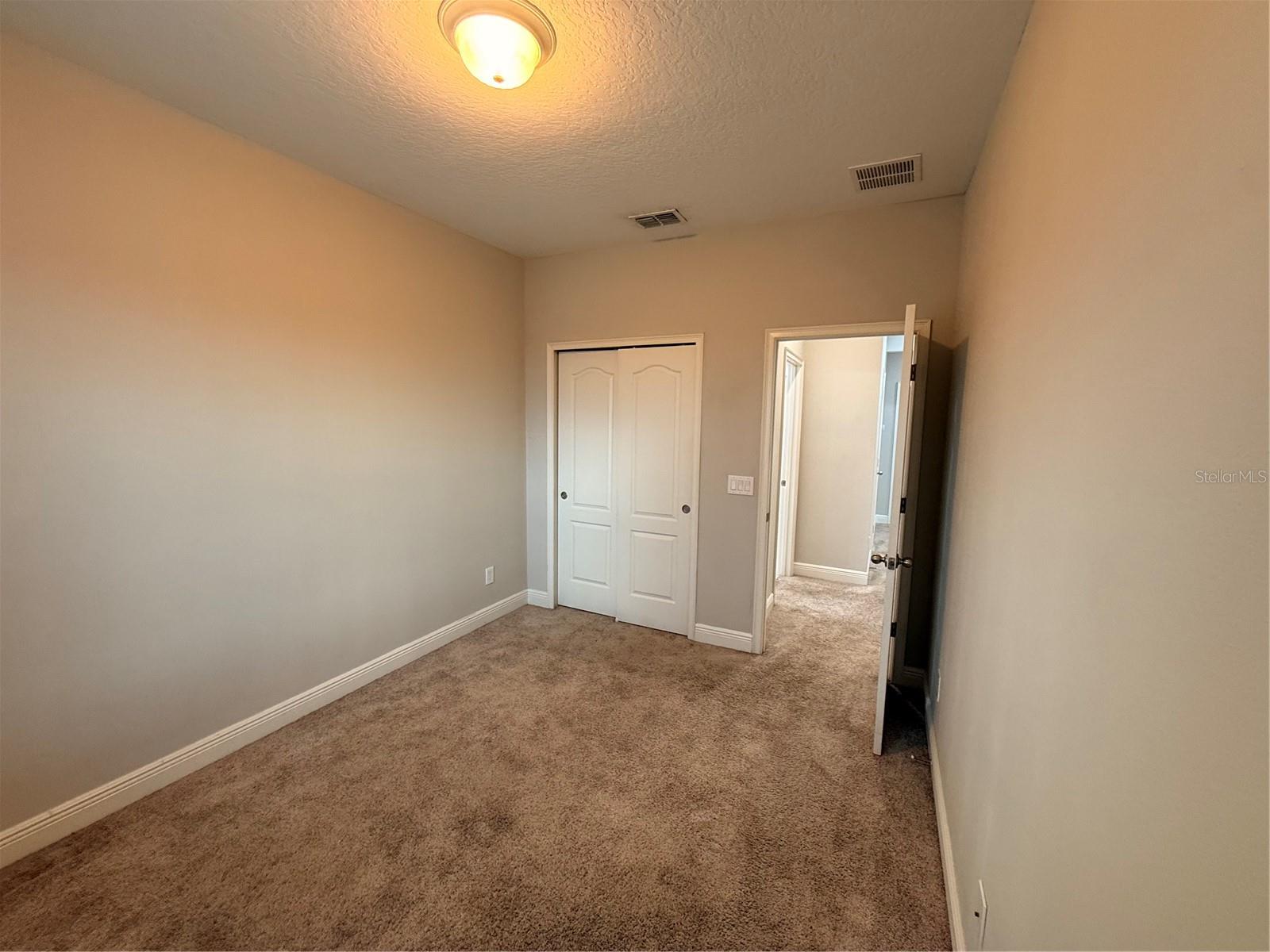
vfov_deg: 85.7
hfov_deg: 102.1
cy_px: 476
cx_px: 635
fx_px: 514
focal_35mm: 14
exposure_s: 1/60
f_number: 2.2
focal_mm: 2.22
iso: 200
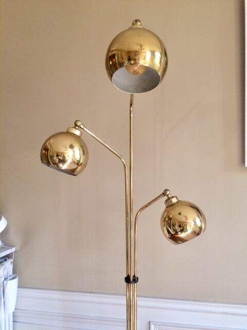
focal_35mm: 29
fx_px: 276
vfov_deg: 61.7
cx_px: 124
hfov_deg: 48.2
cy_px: 165
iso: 125
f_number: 2.2
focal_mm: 4.15
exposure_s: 1/33
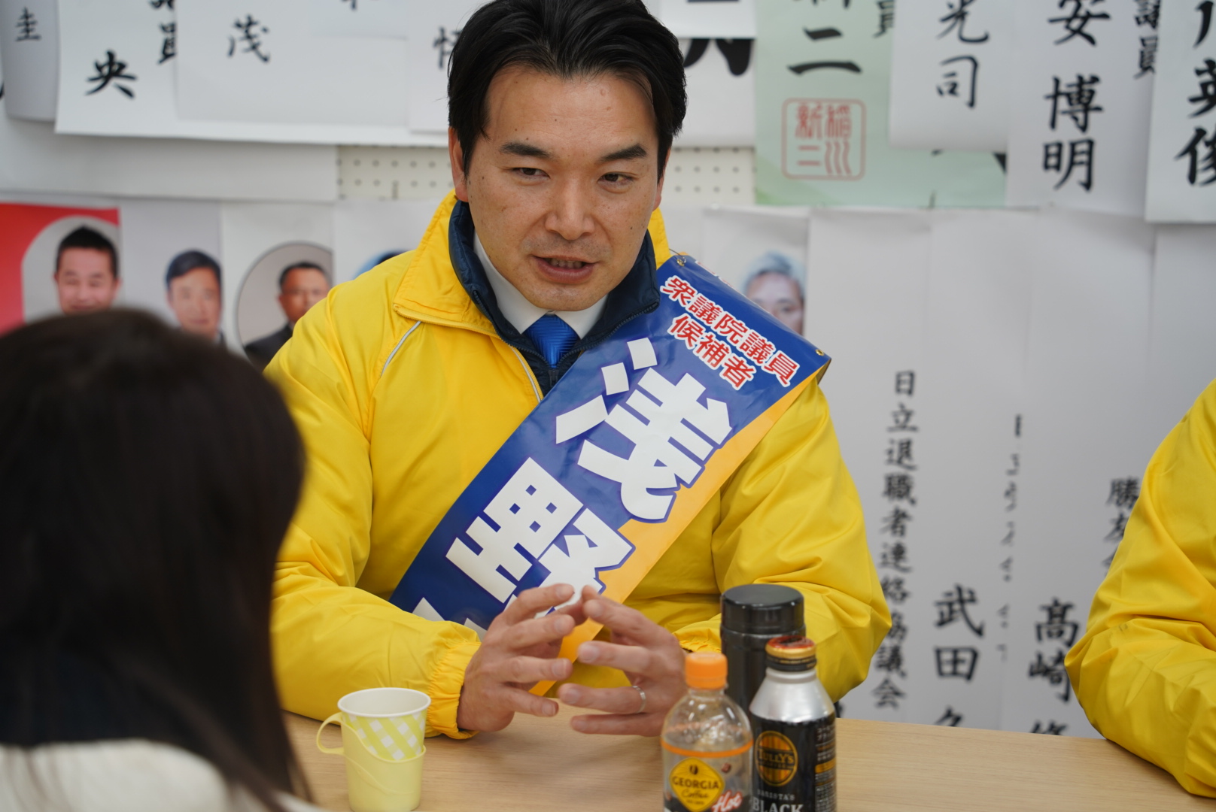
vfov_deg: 14.9
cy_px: 406
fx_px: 3110
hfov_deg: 22.1
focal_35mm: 92
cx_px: 608
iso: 200
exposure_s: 1/100
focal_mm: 92
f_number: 4.5
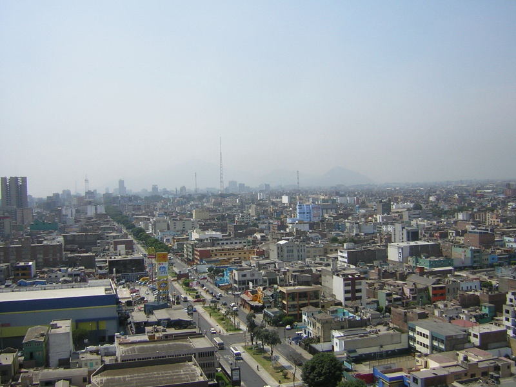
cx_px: 258
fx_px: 537
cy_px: 194
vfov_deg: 39.7
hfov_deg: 51.4
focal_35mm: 36
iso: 50
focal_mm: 4.7
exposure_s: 1/510
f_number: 5.2
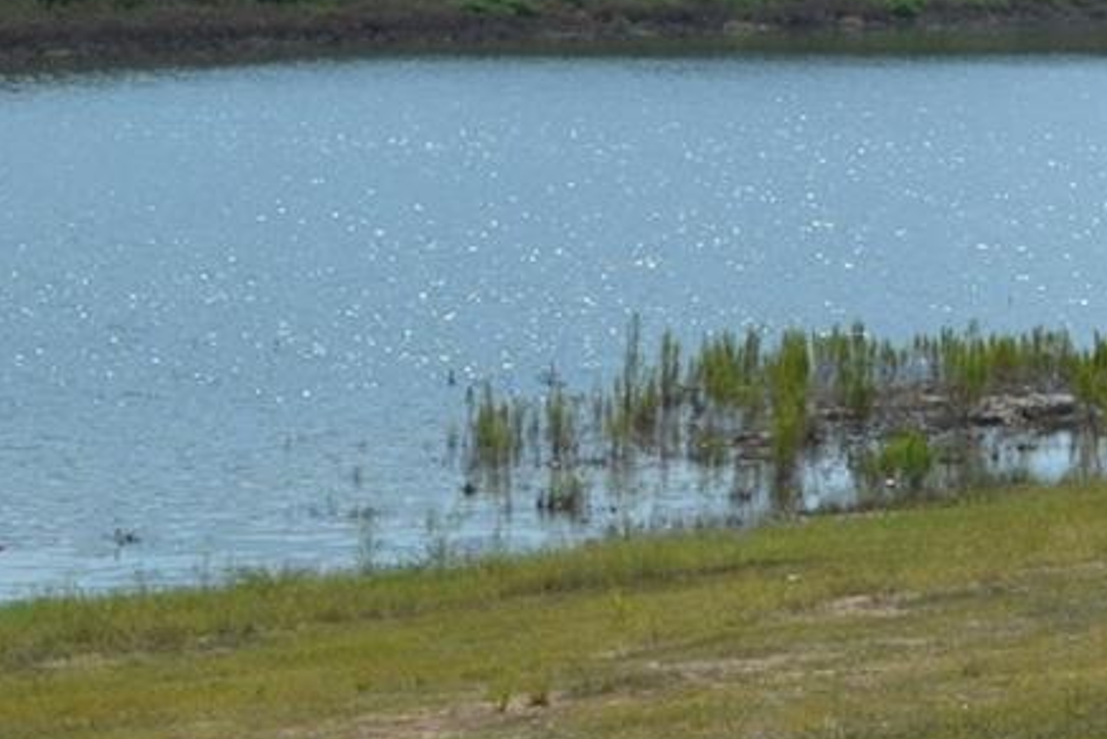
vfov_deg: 8.1
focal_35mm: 169
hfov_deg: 11.3
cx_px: 2024
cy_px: 108
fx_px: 5198
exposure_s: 1/320
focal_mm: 24
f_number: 9
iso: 100
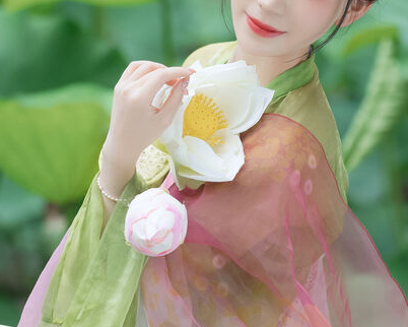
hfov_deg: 4.1
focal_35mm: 476
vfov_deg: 3.3
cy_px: 145
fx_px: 5751
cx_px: 116
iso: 320
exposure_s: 1/640
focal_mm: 170
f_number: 2.8
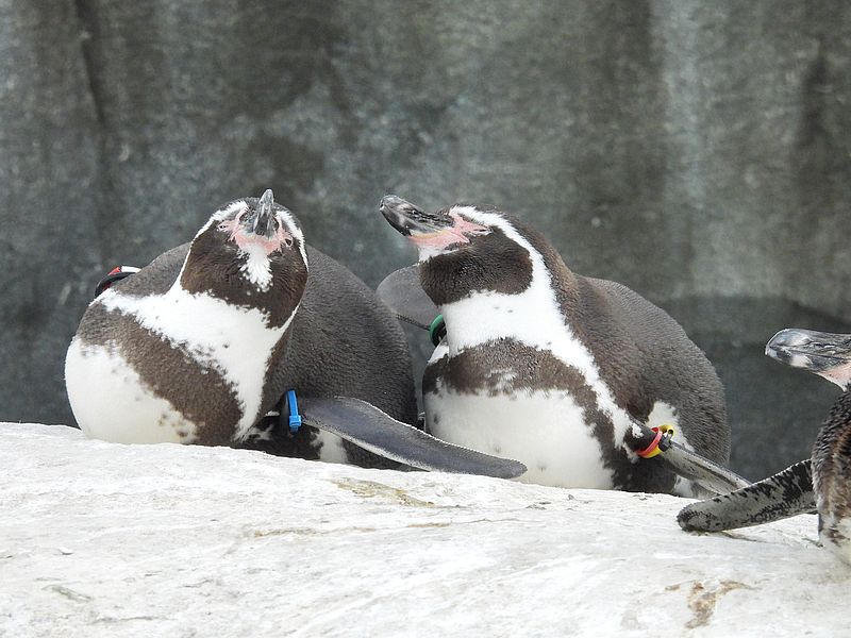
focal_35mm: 450
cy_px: 319
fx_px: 11063
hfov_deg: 4.4
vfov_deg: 3.3
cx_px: 426
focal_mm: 80.3
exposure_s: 1/800
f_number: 5
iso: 900
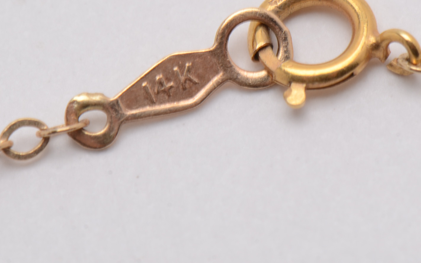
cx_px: 246
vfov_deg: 5.8
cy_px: 59
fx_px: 2580
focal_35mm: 225
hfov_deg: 9.3
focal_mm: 85
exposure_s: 1/125
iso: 200
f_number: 18
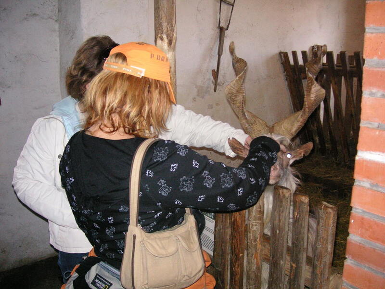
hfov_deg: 50.1
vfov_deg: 38.7
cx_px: 192
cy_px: 144
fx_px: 412
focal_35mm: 37
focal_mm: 6.1
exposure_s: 1/45
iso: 160
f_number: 2.8
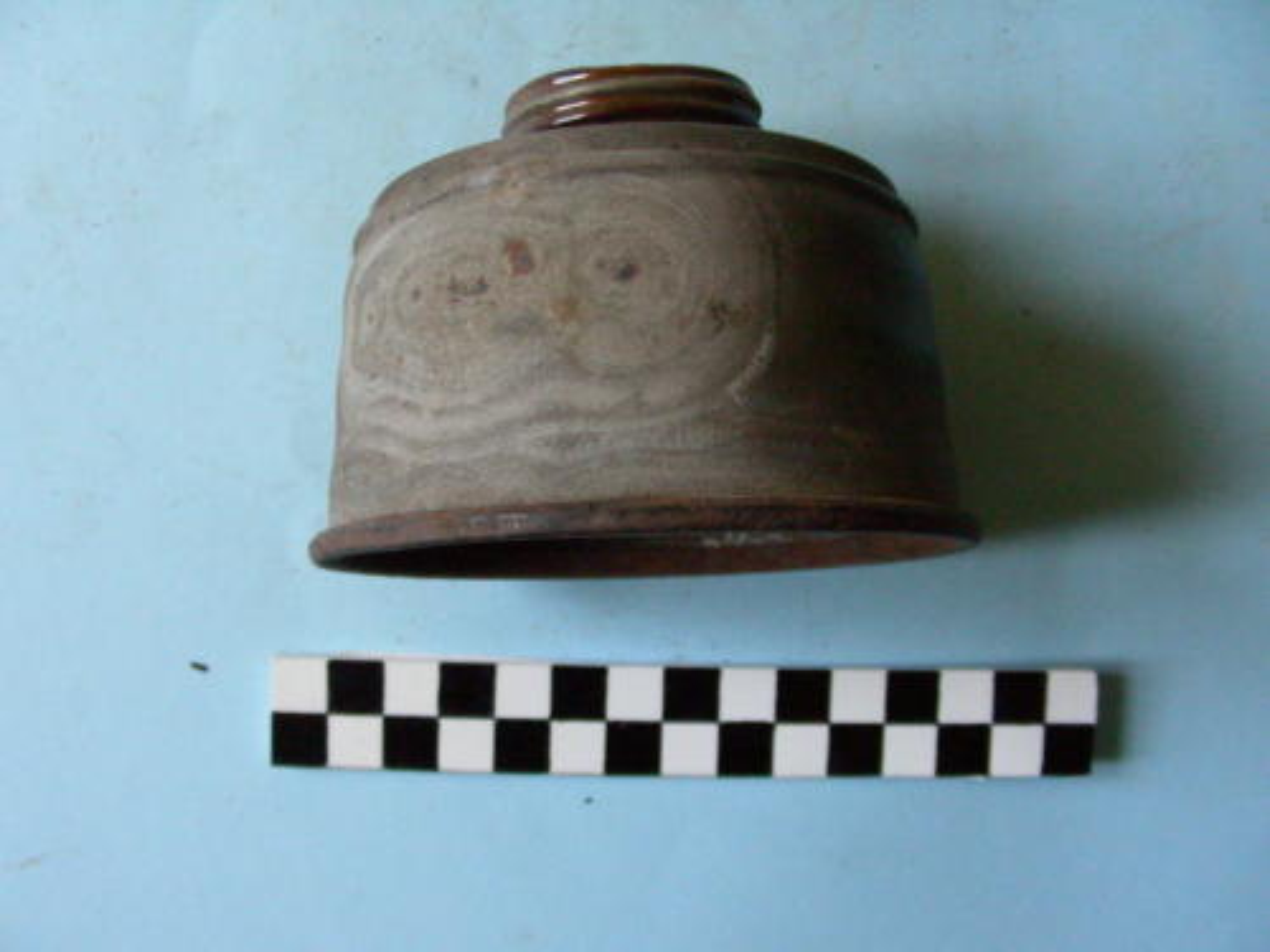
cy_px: 476
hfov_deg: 49.0
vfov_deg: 37.7
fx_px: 1394
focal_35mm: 38
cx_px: 635
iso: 400
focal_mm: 6.3
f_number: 3.5
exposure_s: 1/66
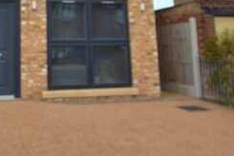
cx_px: 22
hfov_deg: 34.0
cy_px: -47
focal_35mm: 55
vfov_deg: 22.0
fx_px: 360
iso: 100
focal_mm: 13
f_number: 7.1
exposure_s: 1/200
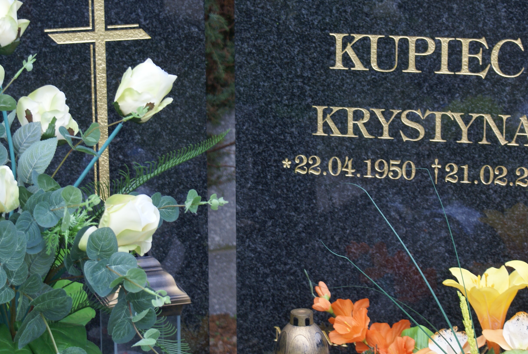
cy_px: 118
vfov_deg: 11.5
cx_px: 281
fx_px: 1748
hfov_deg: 17.2
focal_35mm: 119
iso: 160
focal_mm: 50
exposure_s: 1/80
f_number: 5.6
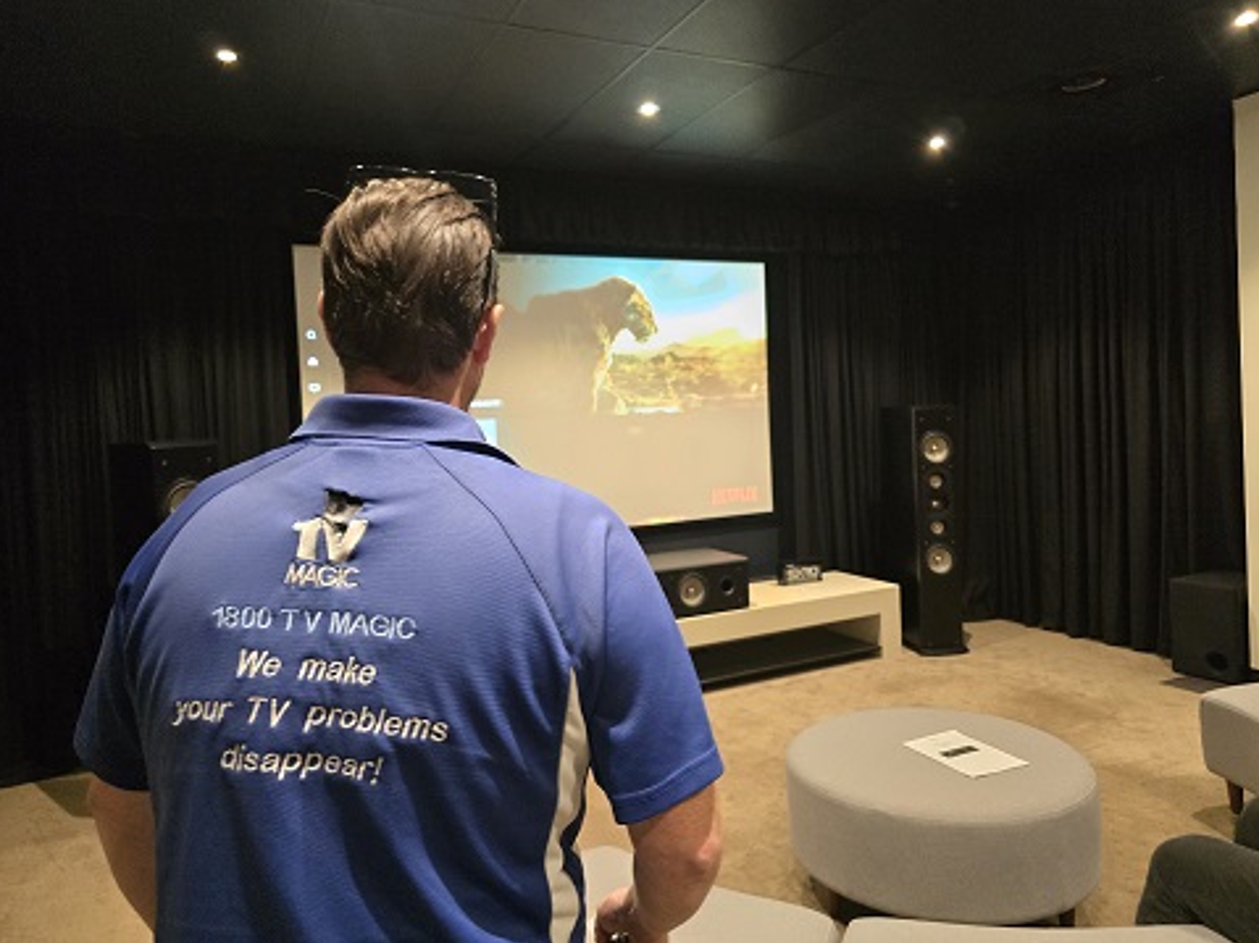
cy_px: 453
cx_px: 644
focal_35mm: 24
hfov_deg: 71.6
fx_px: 873
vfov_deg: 56.8
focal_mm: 6.3
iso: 1000
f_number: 1.7
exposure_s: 1/100
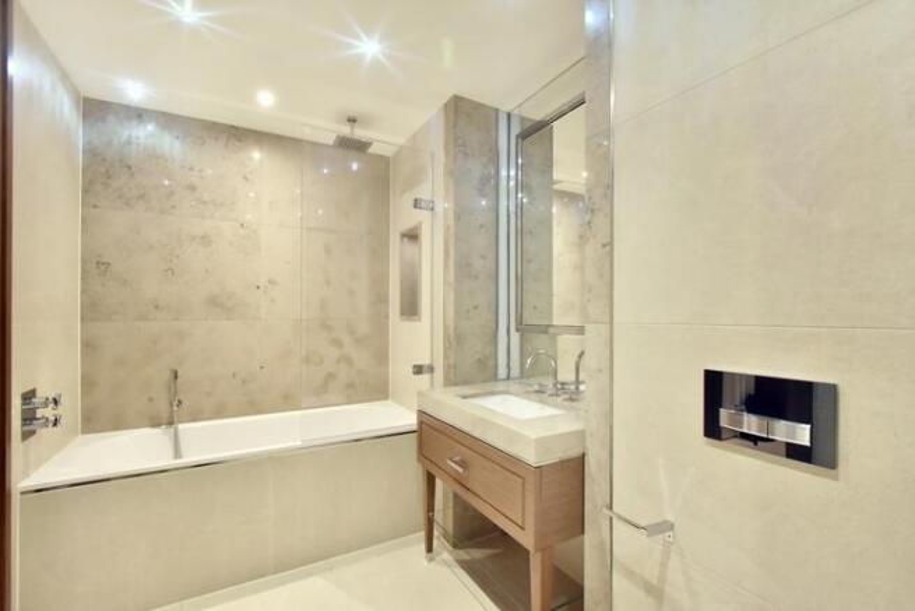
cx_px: 458
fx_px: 381
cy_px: 306
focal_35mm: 15
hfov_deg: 100.4
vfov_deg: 77.4
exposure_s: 1/20
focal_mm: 10
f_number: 8
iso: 800
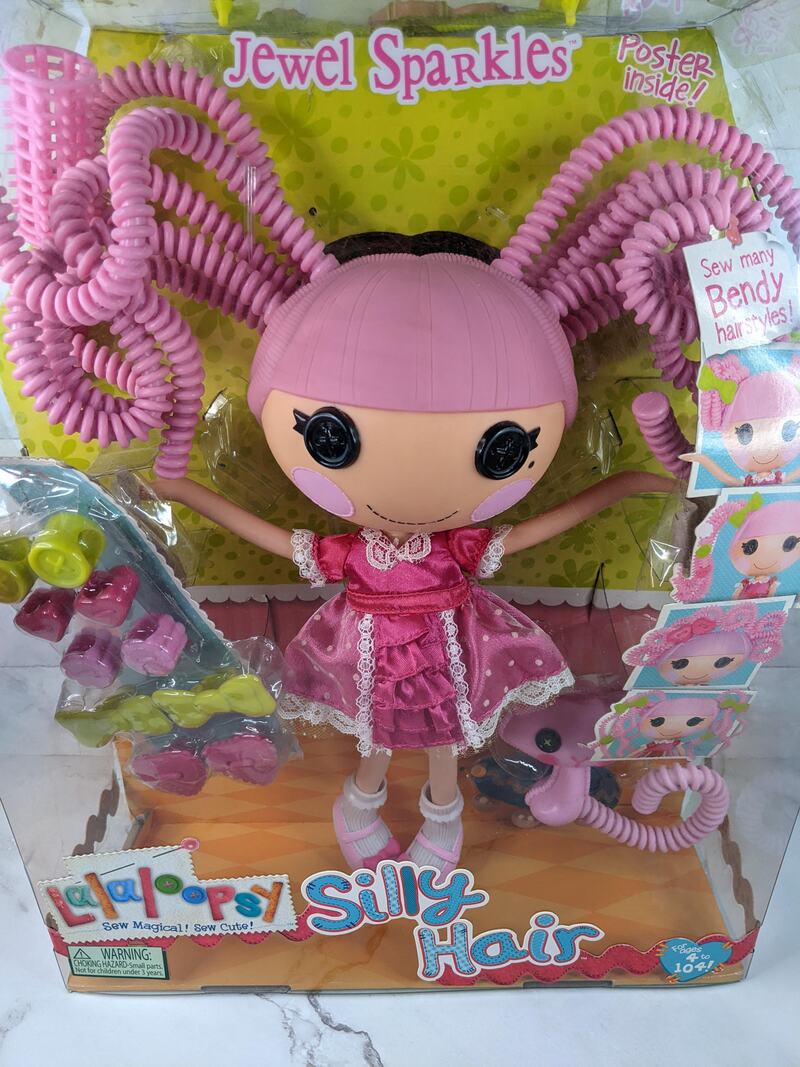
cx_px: 400
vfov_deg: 65.3
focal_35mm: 27
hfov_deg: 51.3
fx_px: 832
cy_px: 534
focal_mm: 4.44
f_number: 1.8
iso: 74
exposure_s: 1/59.9
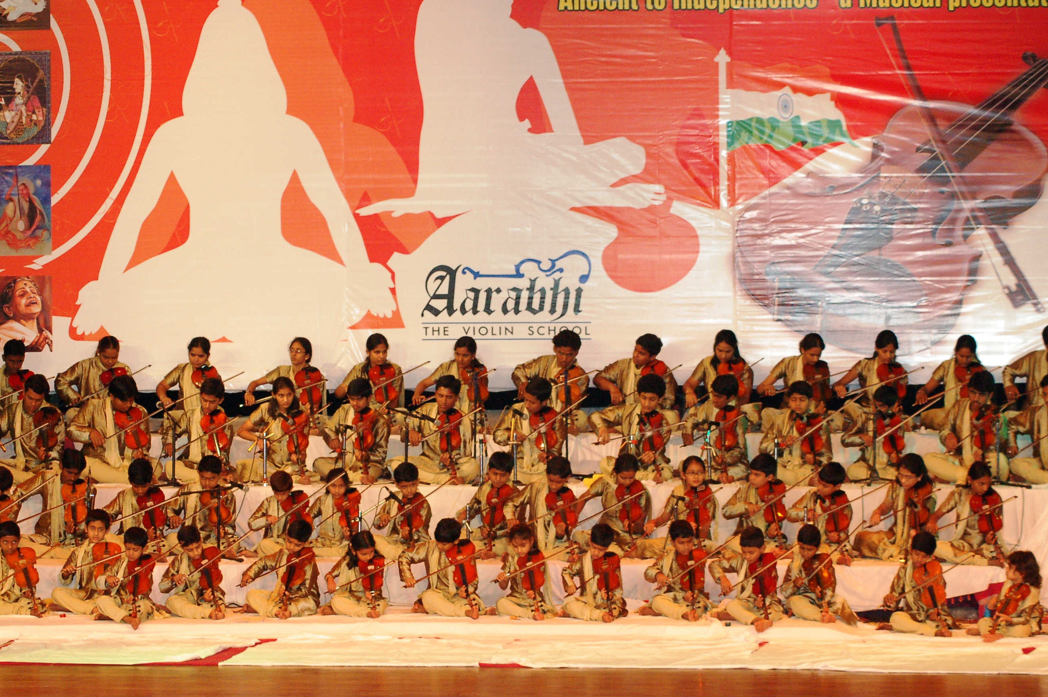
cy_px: 378
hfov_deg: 17.1
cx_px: 569
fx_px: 3490
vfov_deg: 11.4
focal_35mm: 120
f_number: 7.1
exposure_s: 1/125
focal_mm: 70
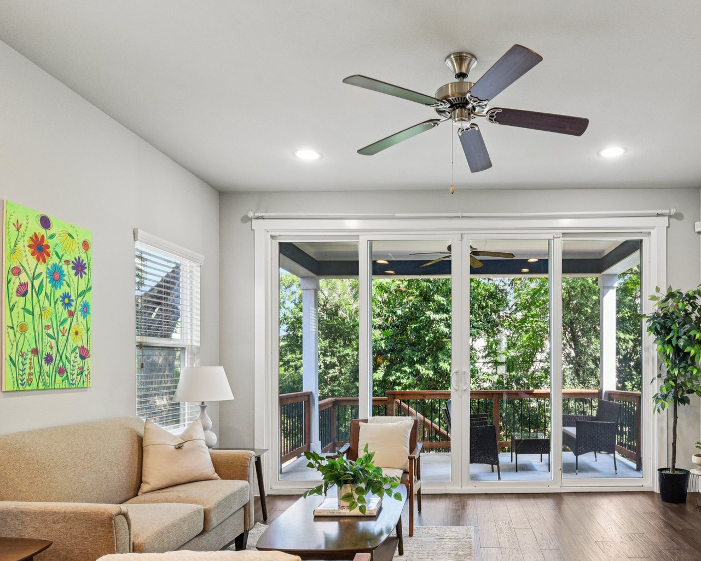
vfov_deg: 57.9
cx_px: 462
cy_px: 359
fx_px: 498
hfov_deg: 68.5
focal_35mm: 24
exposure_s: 1/15
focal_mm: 16
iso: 800
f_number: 8
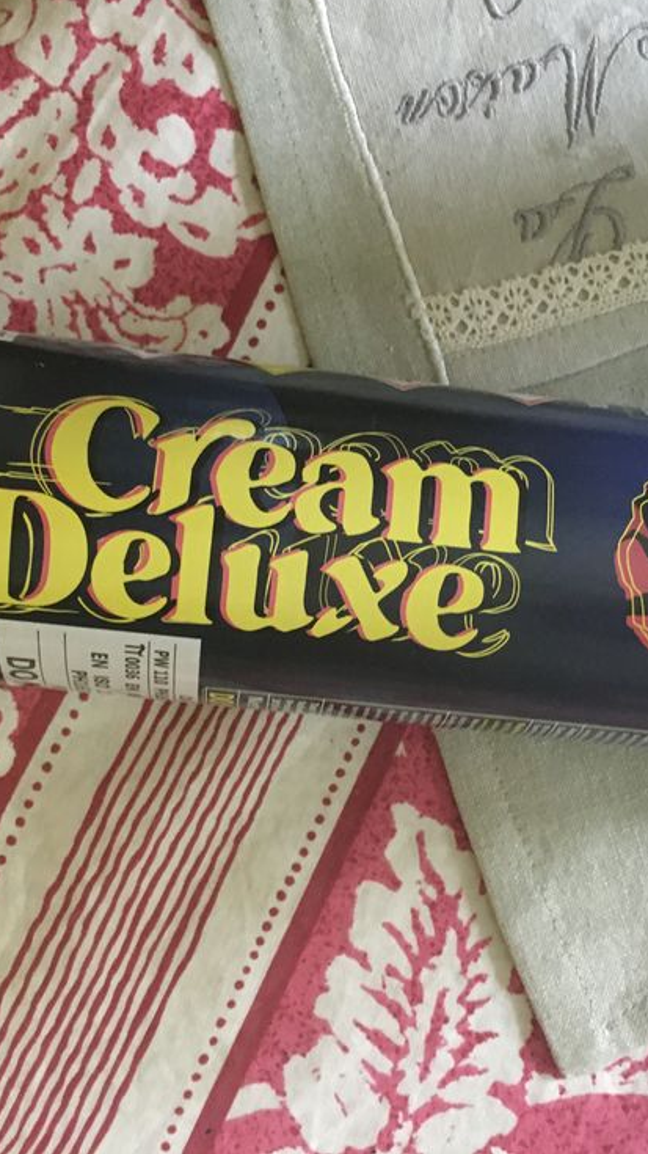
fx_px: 1315
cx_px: 364
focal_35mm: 43
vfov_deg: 47.4
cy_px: 567
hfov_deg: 27.7
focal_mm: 4.15
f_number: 2.2
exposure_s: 1/17
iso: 400
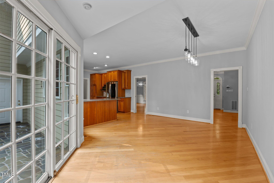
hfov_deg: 100.4
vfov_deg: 77.2
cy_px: 92
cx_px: 137
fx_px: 114
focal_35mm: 15
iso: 400
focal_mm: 15
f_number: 6.3
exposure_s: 1/15
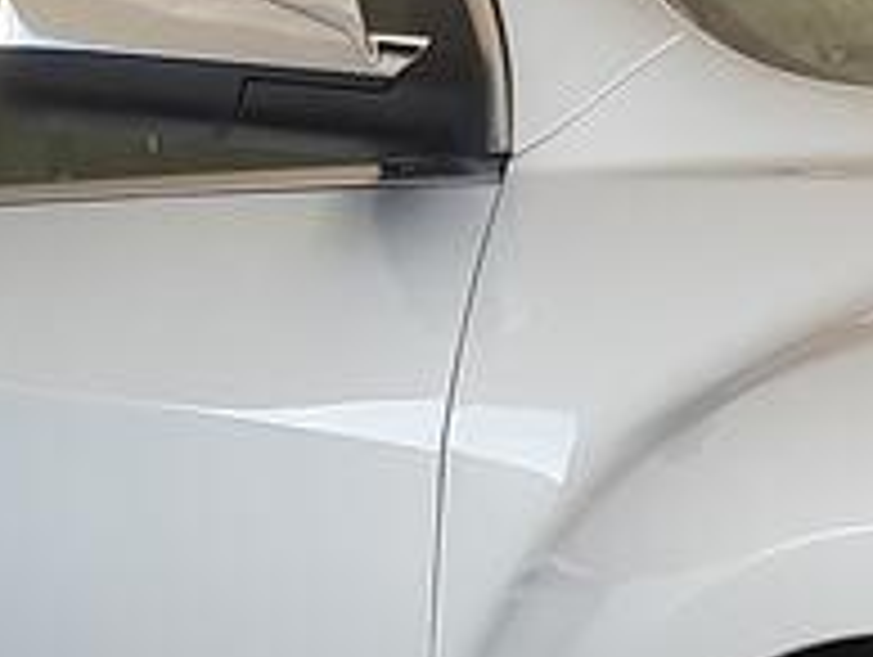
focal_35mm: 137
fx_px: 3459
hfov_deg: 13.4
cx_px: 1386
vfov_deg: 10.6
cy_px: 873
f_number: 1.7
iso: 40
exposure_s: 1/325
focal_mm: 3.93
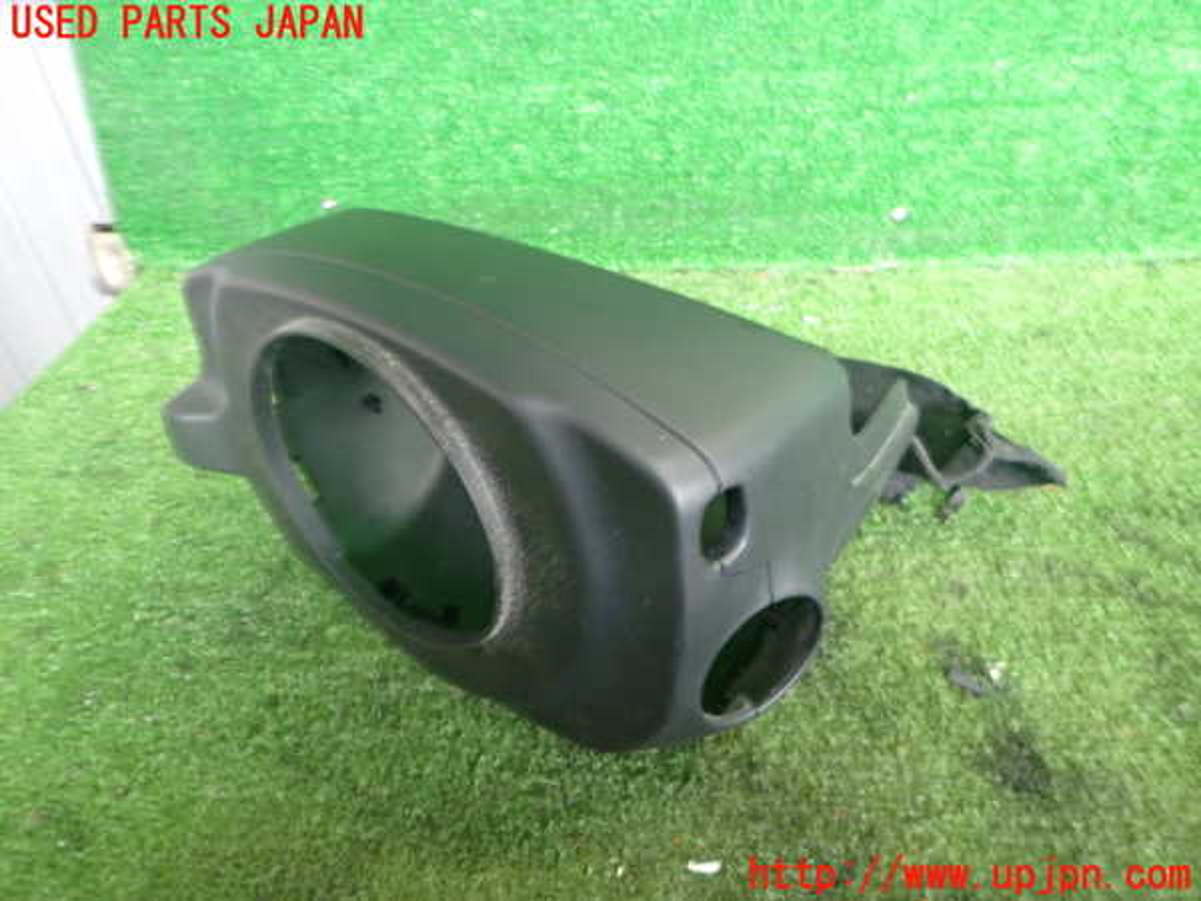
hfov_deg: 69.4
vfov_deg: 54.9
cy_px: 450
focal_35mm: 25
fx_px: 867
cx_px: 600
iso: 800
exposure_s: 1/10
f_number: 5.6
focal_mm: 4.5
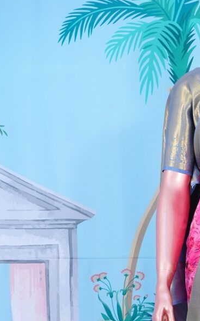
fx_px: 723
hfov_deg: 15.1
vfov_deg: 23.8
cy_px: 325
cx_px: 250
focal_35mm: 83
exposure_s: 1/400
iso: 1250
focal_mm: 32
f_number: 5
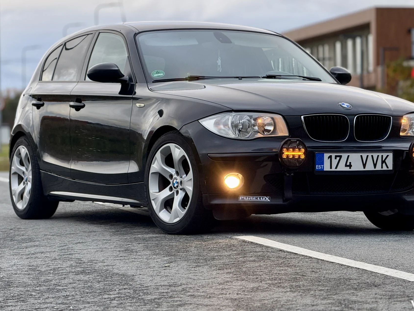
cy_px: 134
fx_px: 1638
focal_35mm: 137
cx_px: 220
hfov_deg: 14.4
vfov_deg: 10.8
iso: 125
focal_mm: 15.66
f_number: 2.8
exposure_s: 1/99
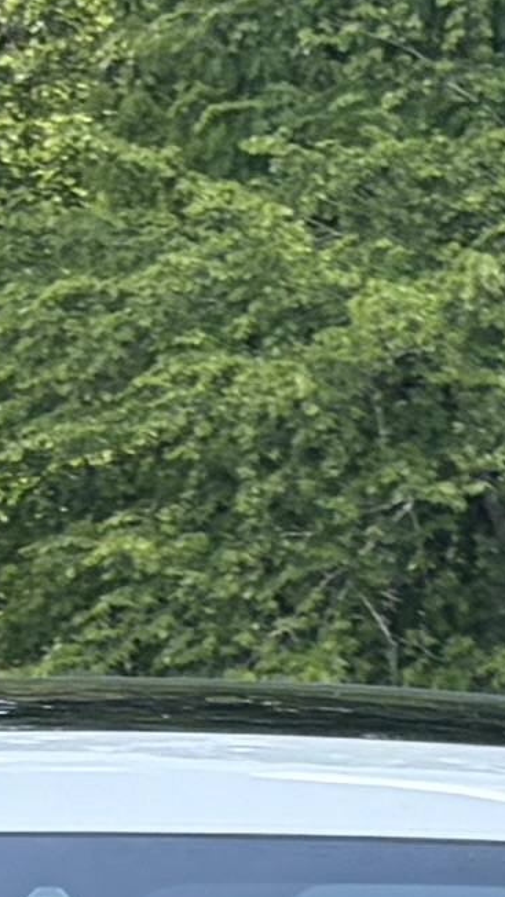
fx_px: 5901
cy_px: 2036
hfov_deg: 4.9
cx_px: -48
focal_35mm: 248
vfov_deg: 8.1
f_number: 1.6
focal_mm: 5.96
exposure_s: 1/1587
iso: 50
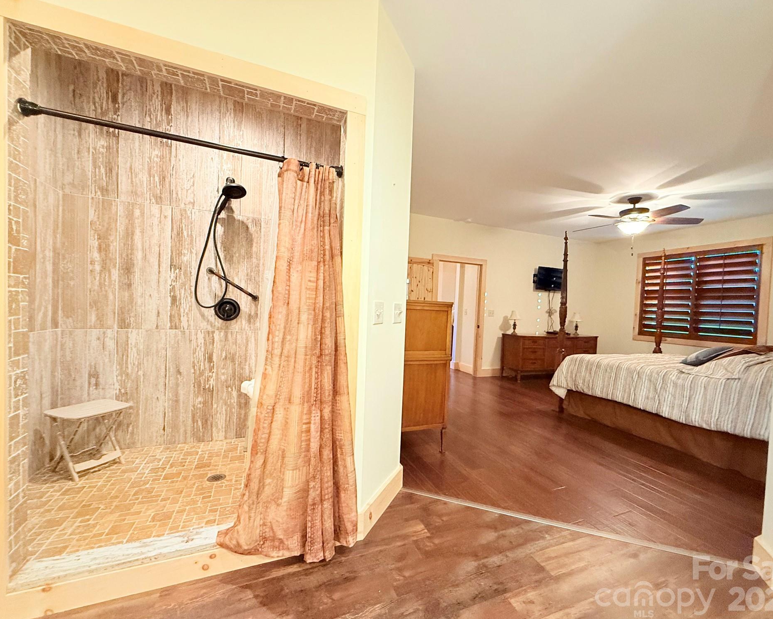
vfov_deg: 84.0
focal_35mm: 15
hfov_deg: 96.7
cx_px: 405
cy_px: 315
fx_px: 343
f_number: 2.2
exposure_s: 1/60
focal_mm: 2.22
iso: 500
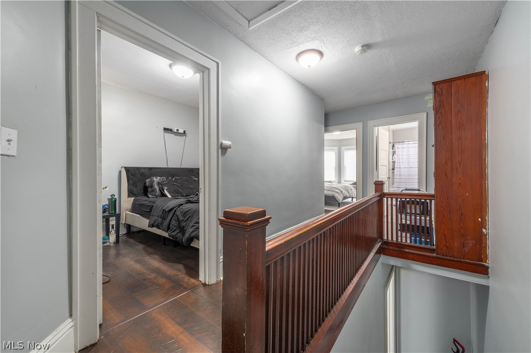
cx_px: 266
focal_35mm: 14
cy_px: 176
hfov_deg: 104.3
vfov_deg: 81.1
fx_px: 206
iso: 200
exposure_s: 1/60
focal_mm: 14
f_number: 9
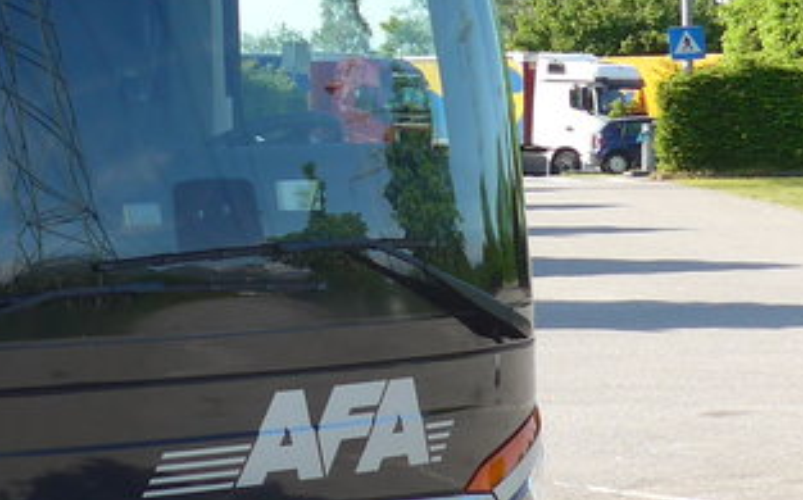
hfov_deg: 16.2
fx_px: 2580
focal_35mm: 118
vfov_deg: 11.0
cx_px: -390
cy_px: 31
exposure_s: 1/400
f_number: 2.8
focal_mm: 6
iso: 80
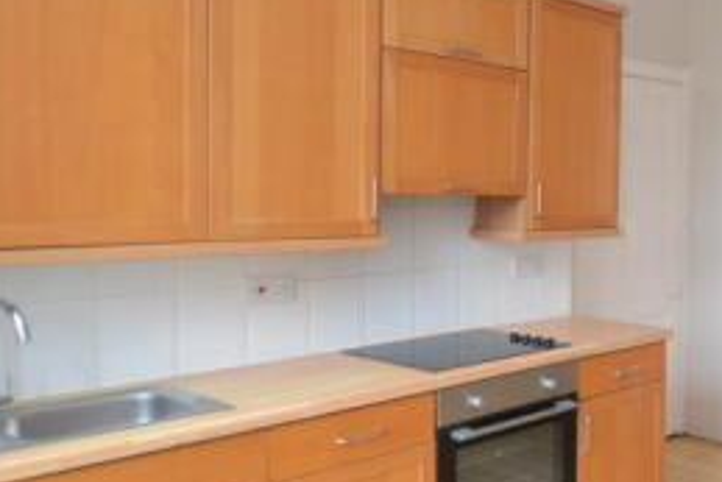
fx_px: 763
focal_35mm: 38
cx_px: 726
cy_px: 219
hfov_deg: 43.3
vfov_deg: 35.1
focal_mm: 10
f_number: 4
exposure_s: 1/60
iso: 400
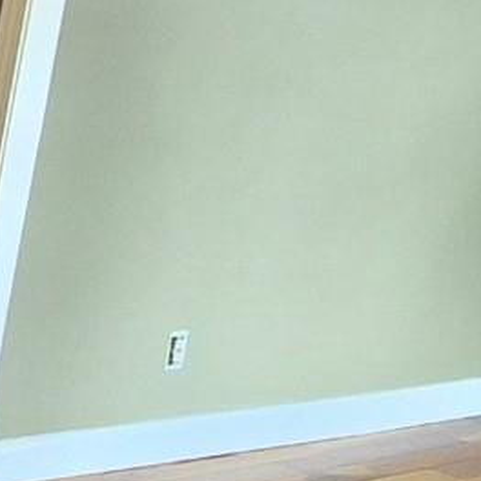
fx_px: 1399
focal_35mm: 89
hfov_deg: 13.2
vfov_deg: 19.5
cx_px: -742
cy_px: 200
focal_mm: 1.74
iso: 500
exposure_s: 1/60
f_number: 2.2
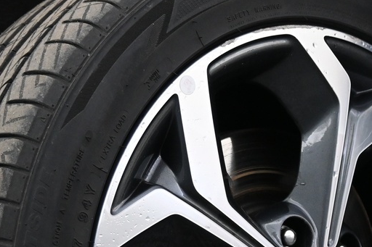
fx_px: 1006
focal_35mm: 97
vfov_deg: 13.7
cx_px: 248
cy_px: 272
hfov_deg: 20.9
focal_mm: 20.5
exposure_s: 1/30
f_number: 3.8
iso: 1250
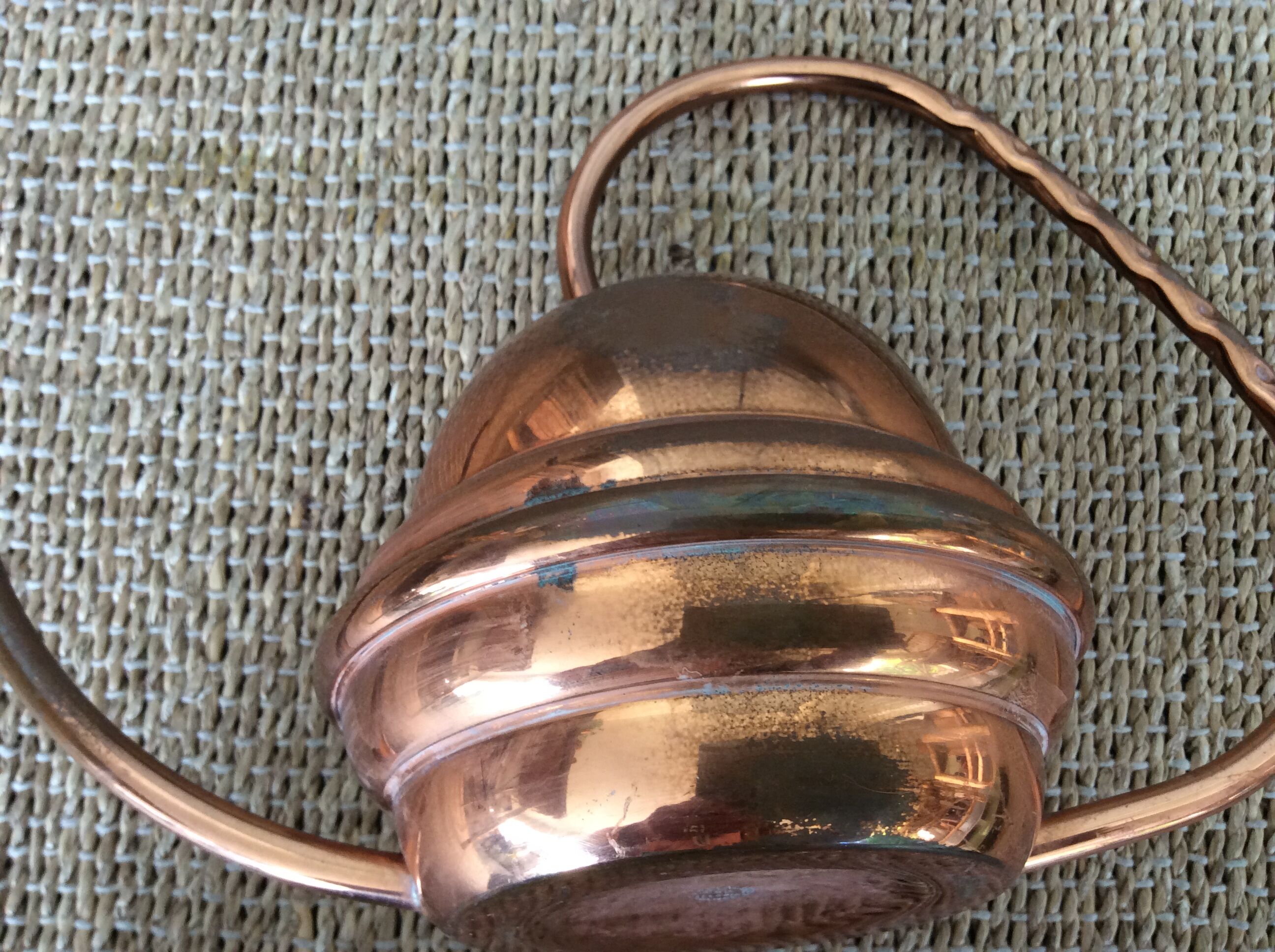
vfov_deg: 44.1
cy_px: 476
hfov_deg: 56.9
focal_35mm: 32
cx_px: 638
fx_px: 1177
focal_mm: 3.3
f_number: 2.4
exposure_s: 1/25
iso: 64
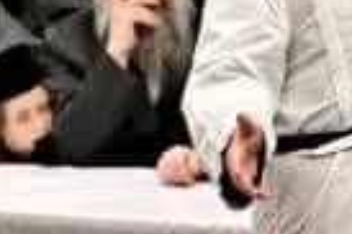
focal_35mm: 786
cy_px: 1
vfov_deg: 1.7
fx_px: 7676
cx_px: 730
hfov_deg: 2.6
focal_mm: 70
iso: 400
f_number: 2.8
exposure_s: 1/320
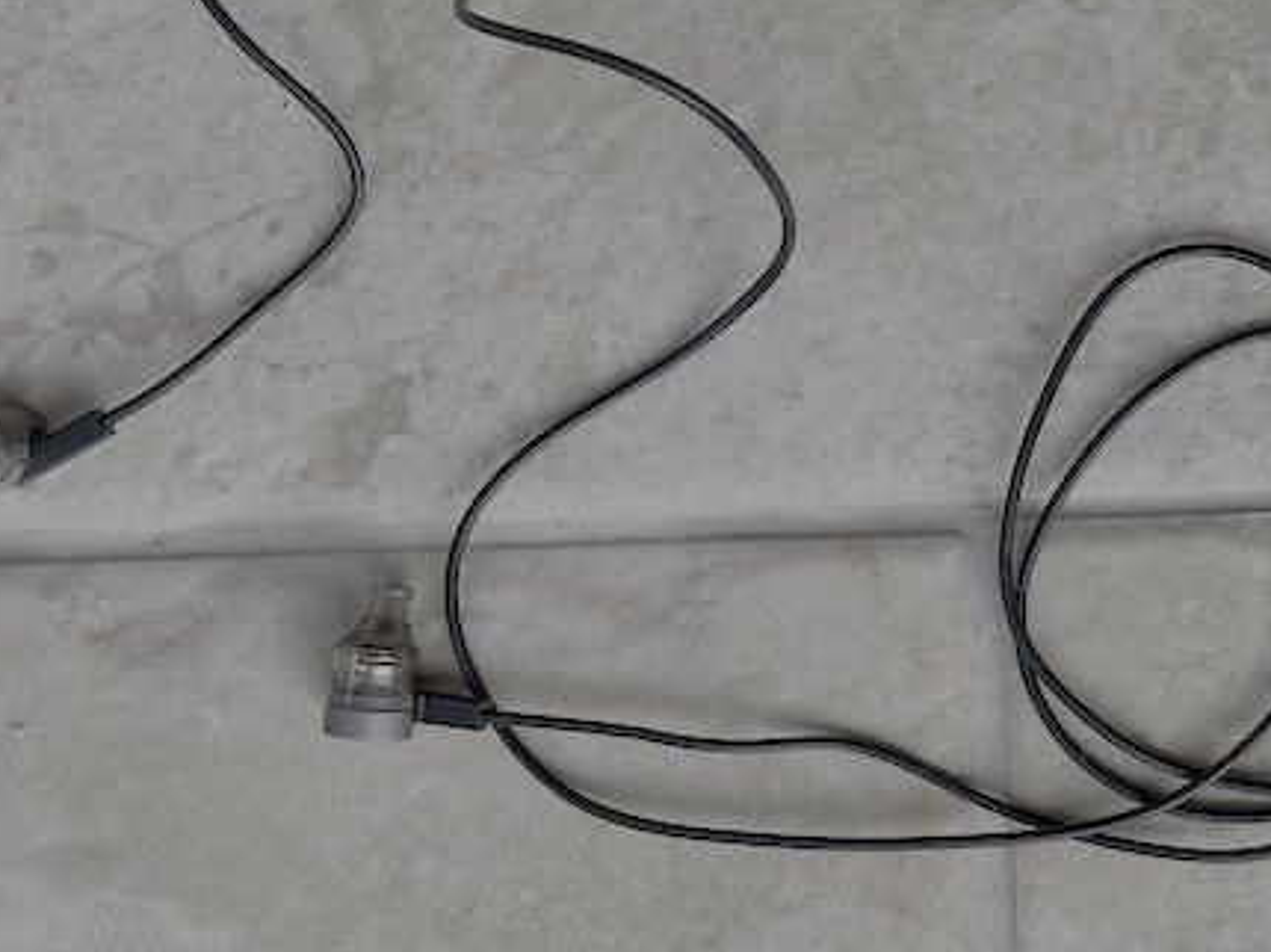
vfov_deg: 21.8
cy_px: 319
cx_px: 769
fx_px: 2459
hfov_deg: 28.9
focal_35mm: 67
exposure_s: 1/433
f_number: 1.78
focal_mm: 6.76
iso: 64
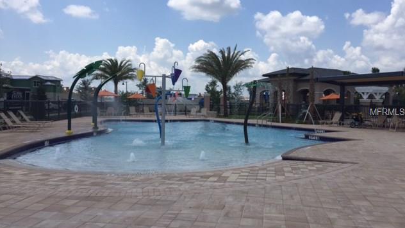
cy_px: 112
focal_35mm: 32
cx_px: 204
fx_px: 344
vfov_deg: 36.6
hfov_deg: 61.0
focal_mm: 4.15
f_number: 2.2
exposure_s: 1/2825
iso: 32
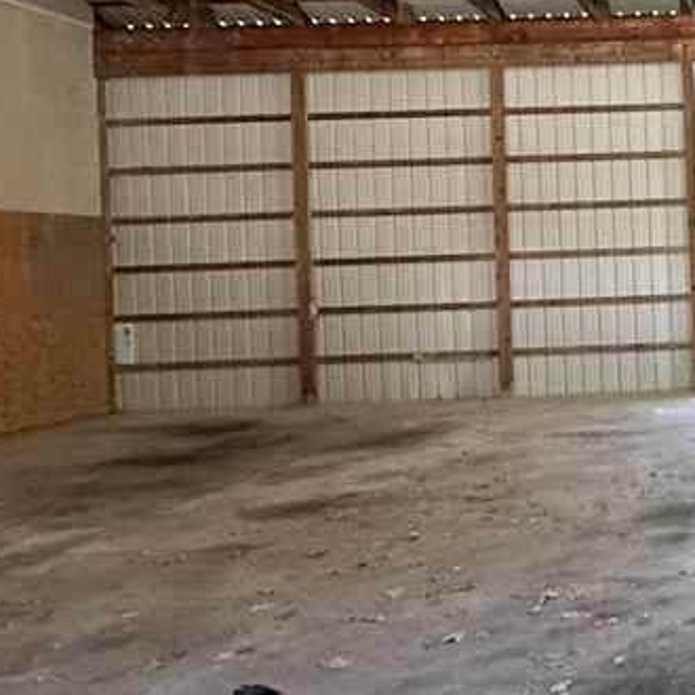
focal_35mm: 48
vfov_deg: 35.2
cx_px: 880
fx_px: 1090
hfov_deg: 29.3
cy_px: 263
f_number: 2.2
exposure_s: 1/60
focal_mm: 2.22
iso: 500
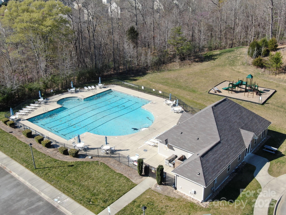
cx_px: 143
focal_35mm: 38
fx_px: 314
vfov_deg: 37.7
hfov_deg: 49.0
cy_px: 108
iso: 100
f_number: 3.4
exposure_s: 1/500
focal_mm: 6.48
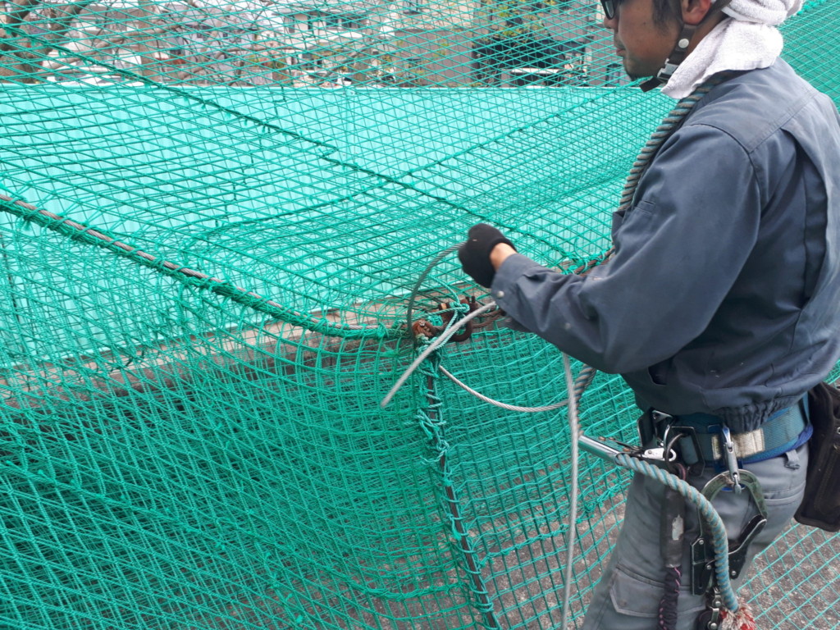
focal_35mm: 27
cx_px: 420
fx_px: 655
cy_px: 315
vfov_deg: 51.4
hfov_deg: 65.3
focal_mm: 3.6
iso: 40
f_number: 1.9
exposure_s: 1/224
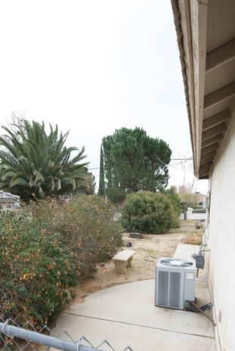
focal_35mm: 22
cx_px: 113
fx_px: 215
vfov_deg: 75.8
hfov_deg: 57.3
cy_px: 237
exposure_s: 1/640
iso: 2500
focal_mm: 16
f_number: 13
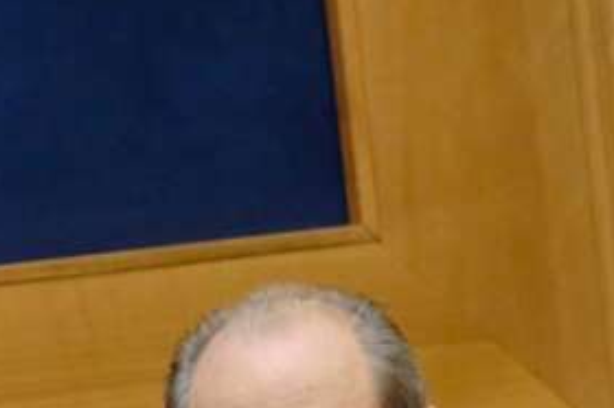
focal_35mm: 532
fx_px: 9063
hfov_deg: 3.9
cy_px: 648
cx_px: -364
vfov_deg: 2.6
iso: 6400
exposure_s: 1/160
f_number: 4.5
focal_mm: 100
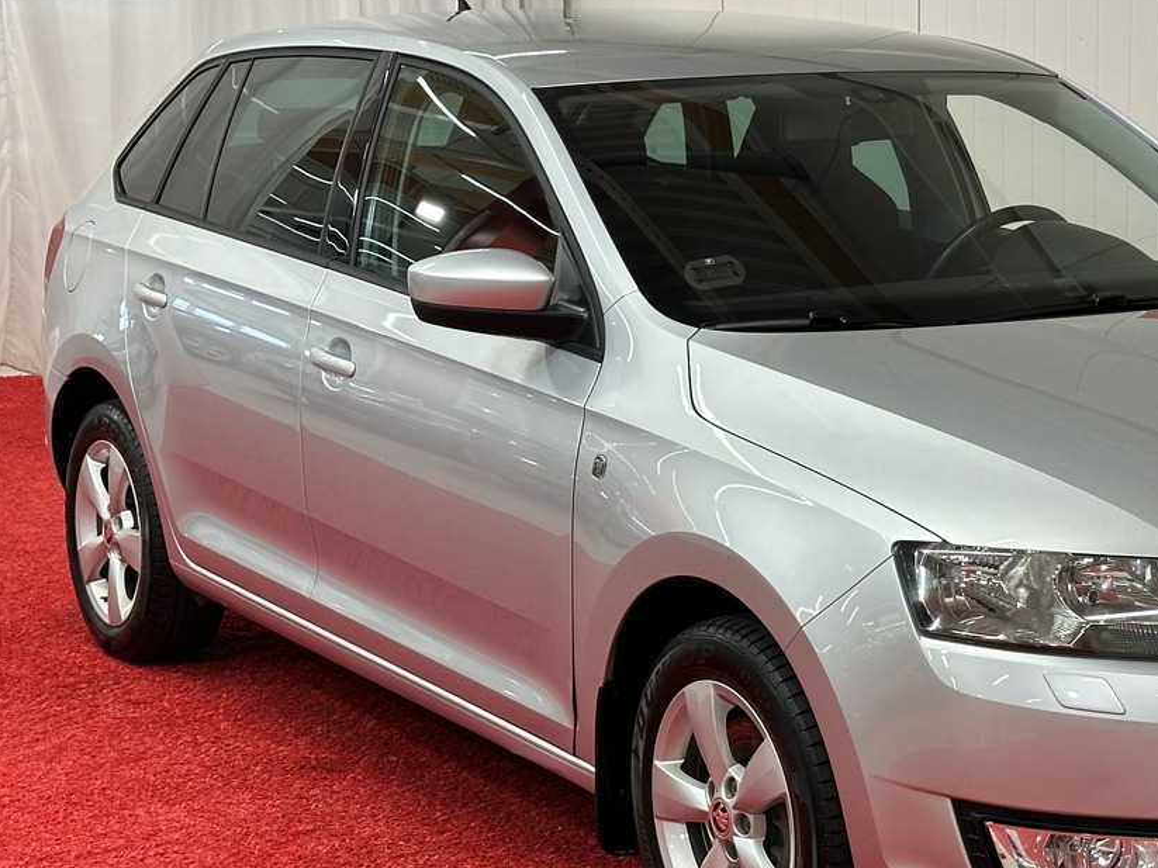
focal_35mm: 84
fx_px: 2810
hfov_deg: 23.0
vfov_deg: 17.6
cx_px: 919
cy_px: 412
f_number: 1.78
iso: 80
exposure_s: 1/100
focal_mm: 6.86
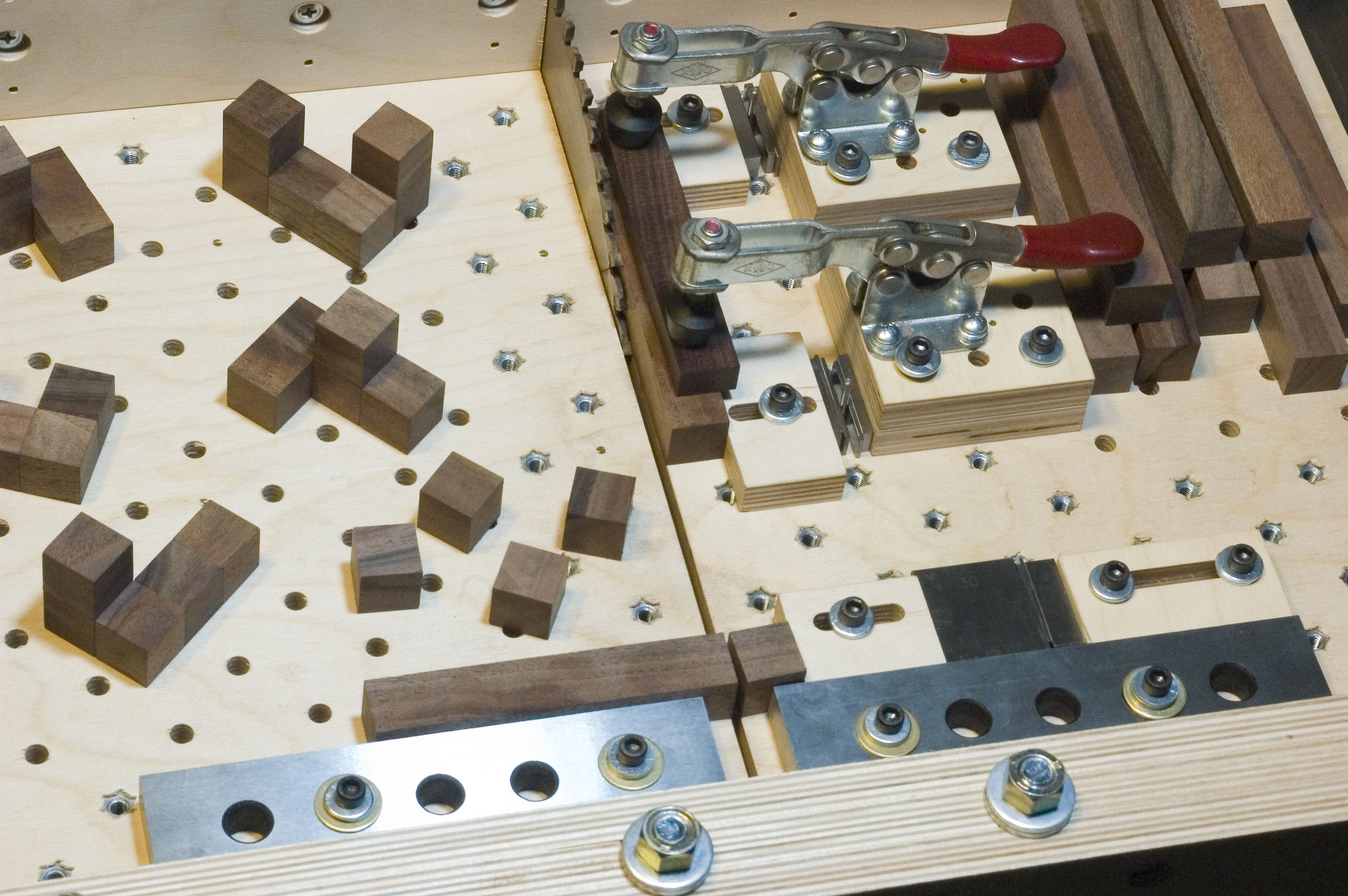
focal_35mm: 105
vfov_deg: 13.0
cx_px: 674
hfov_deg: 19.5
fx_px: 3928
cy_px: 448
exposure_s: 1/8
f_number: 22
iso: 1600
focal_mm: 70
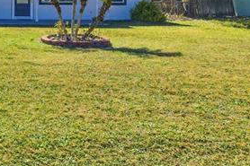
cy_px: -8
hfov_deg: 30.9
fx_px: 409
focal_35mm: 59
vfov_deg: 21.9
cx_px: -12
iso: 1600
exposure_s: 1/10000
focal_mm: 16
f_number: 11
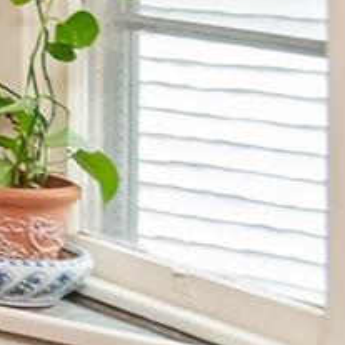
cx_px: -1043
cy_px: 4
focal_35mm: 126
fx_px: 1421
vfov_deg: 13.7
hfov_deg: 8.0
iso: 900
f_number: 5.6
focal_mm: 10
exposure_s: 1/60
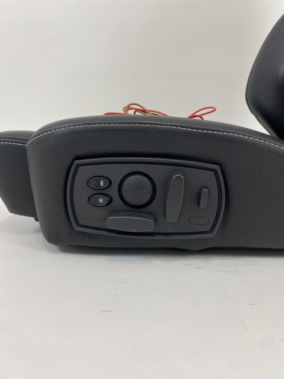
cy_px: 190
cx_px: 142
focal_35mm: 26
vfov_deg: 67.3
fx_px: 284
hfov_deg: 53.1
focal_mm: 4.25
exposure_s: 1/100
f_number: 1.8
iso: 100
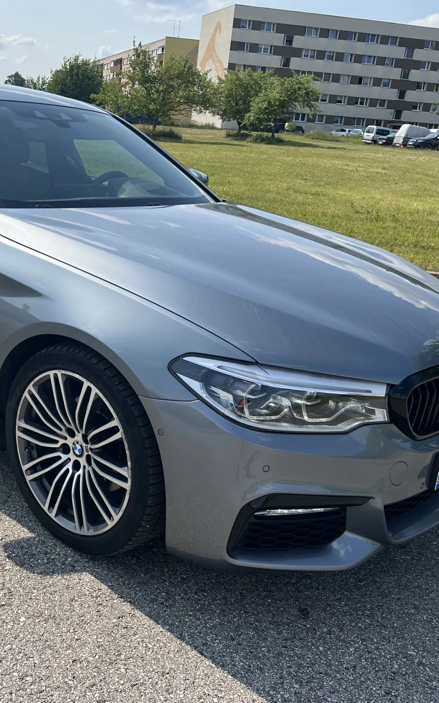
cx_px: 110
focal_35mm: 37
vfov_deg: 52.7
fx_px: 708
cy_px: 353
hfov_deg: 33.7
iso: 50
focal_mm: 5.7
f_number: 1.5
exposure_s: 1/3831
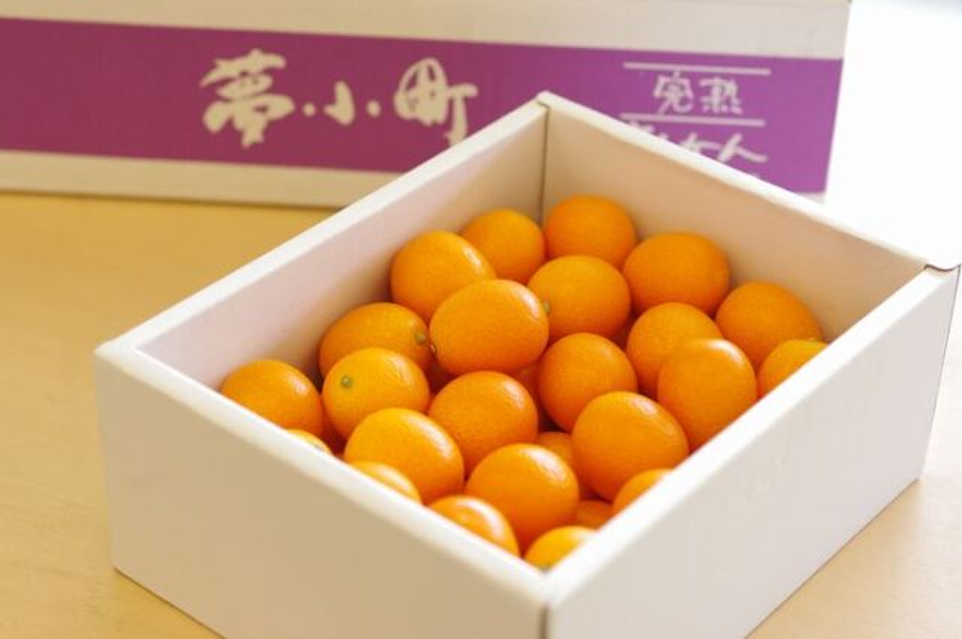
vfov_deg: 18.1
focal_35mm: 75
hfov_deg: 27.0
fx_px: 2002
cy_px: 320
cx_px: 481
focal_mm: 50
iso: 400
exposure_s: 1/100
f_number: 4
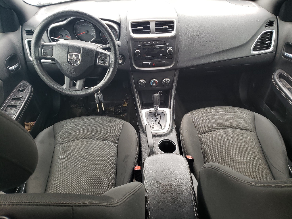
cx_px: 146
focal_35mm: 26
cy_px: 110
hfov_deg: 67.3
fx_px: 219
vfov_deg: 53.1
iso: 55
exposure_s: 1/60.2
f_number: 1.5
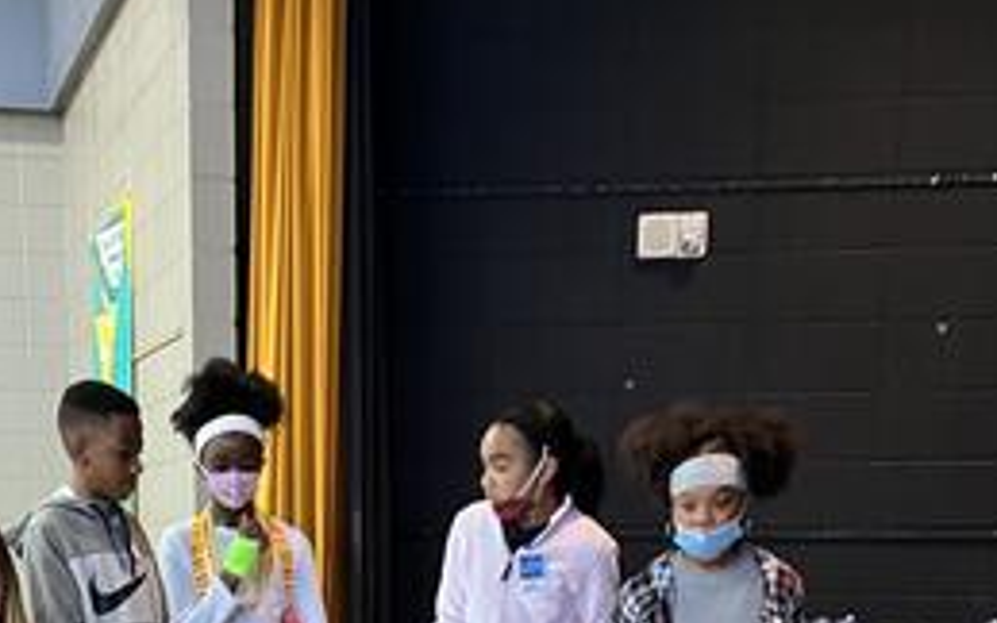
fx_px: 1848
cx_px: 346
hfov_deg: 30.0
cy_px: 1127
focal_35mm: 68
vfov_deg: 16.1
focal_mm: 5.7
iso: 500
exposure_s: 1/40
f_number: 1.5
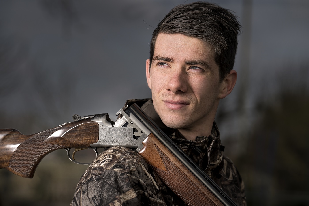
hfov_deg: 14.8
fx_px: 1193
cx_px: 154
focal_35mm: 139
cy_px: 103
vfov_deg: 9.9
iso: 200
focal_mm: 139
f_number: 5.6
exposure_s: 1/2000
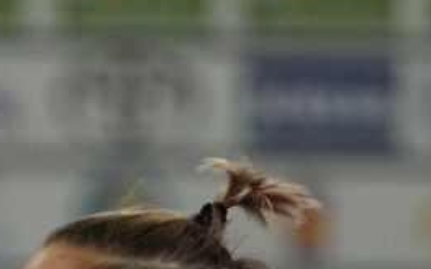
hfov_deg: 1.9
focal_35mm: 1097
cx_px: -383
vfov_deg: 1.2
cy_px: 681
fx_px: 12877
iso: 2000
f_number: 2.8
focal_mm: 157
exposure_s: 1/1000
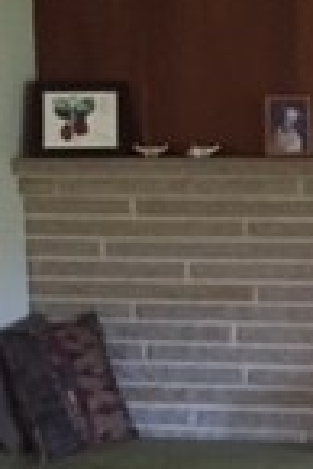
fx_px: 1730
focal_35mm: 133
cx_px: 516
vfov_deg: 15.3
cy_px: 340
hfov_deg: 9.9
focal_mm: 4.15
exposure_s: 1/15
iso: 400
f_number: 2.2
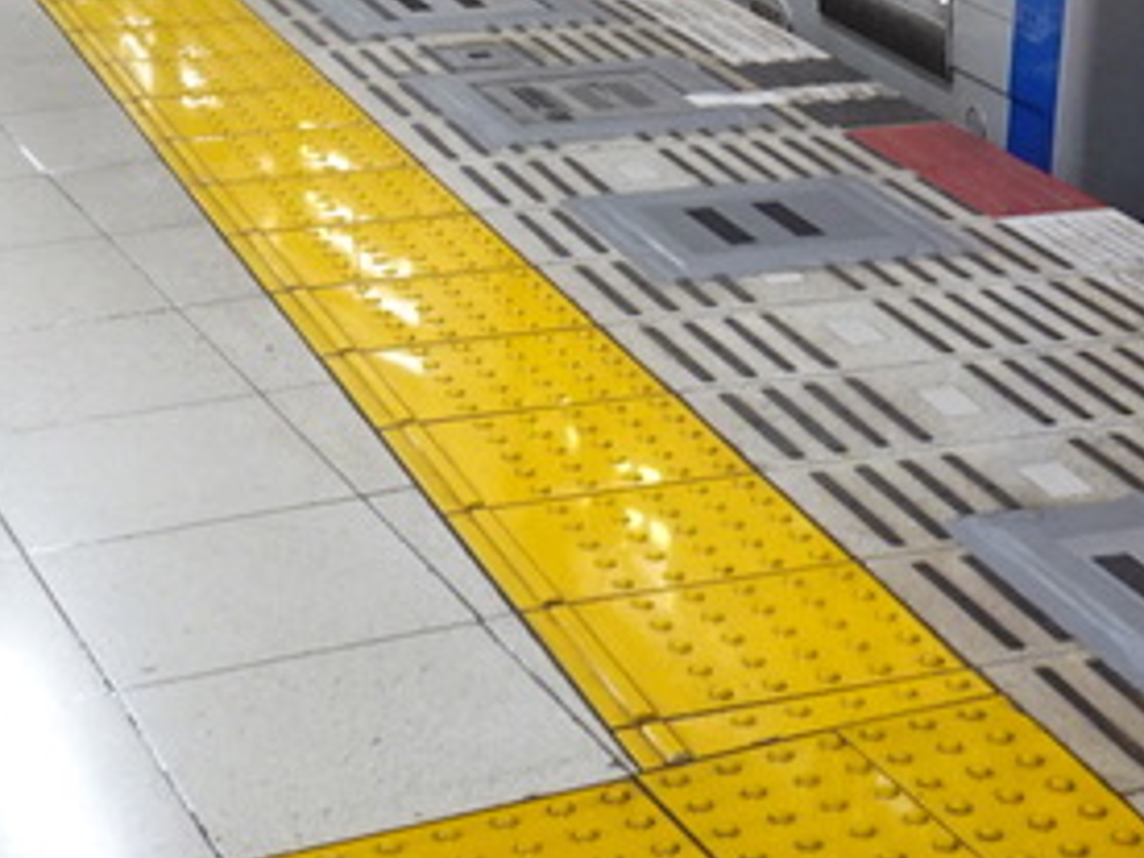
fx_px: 2941
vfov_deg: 14.8
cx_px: 775
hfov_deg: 21.9
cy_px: -626
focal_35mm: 89
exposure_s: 1/30
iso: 160
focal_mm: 4.25
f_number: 3.5
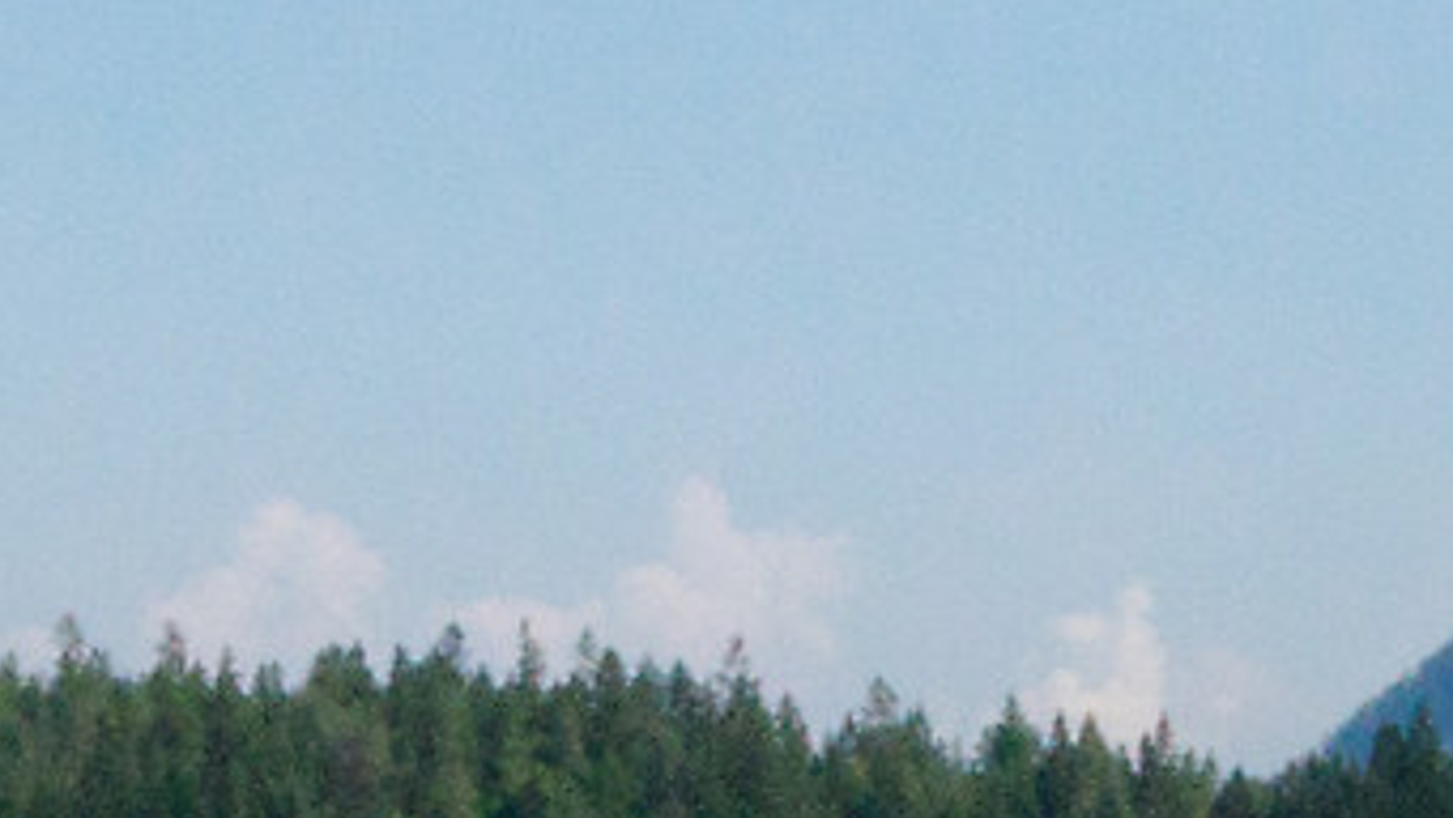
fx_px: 8517
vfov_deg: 5.5
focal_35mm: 221
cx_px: 954
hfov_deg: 9.7
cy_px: 151
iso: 200
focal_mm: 20
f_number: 22
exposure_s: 1/200
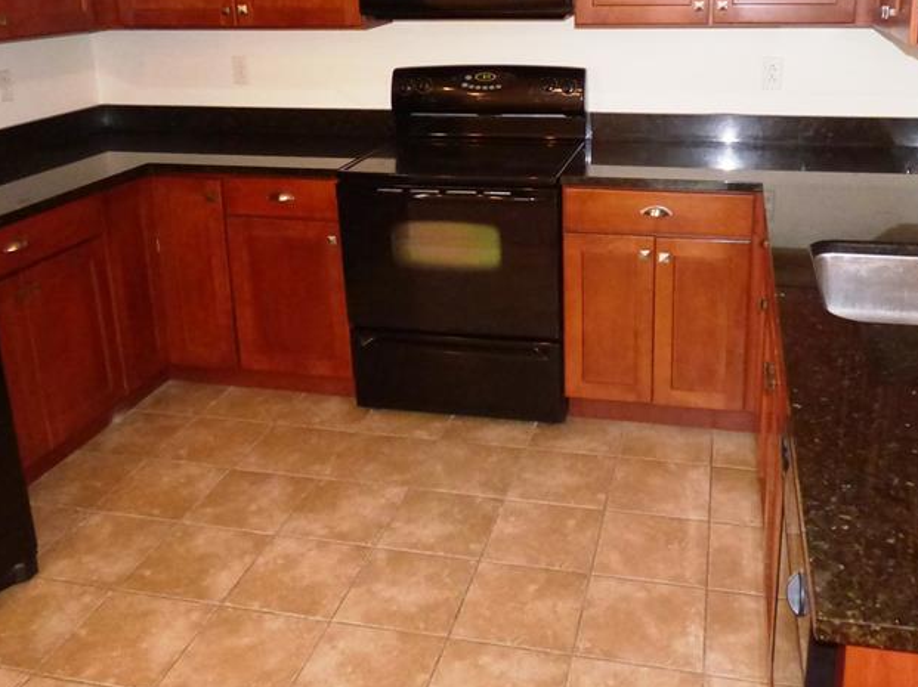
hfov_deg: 55.2
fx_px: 875
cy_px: 220
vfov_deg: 42.2
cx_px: 514
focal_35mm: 33
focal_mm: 3.58
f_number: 2.8
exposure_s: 1/60
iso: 800
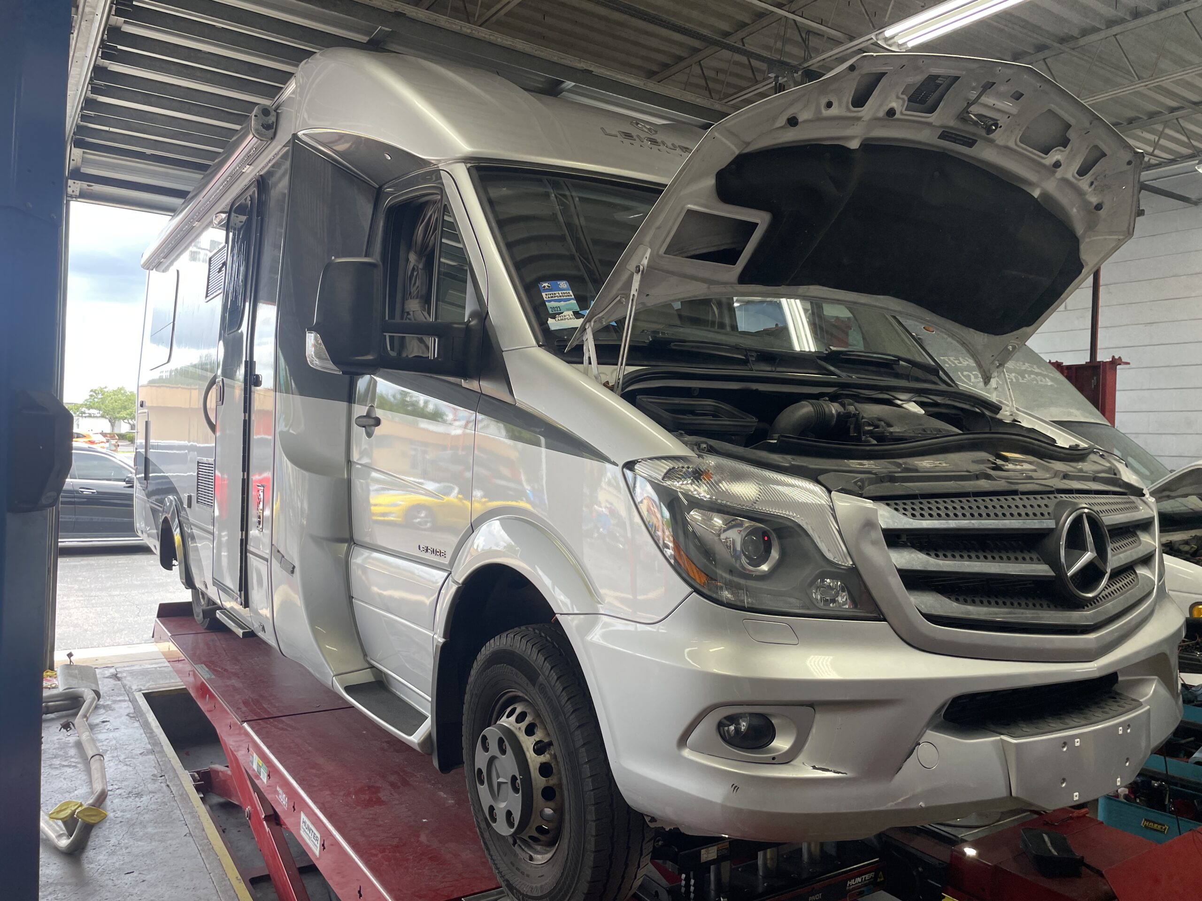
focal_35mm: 26
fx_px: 903
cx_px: 601
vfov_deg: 53.1
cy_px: 450
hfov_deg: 67.3
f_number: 1.6
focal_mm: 4.2
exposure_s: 1/141
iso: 32
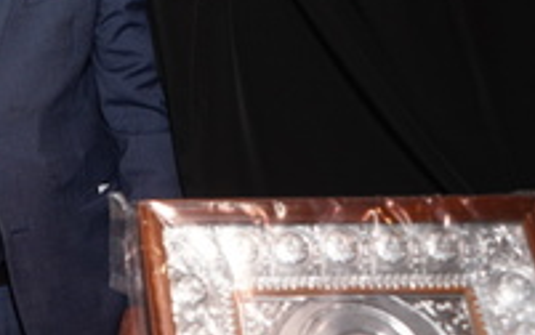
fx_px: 1036
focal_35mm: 71
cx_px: -83
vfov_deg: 17.8
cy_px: -21
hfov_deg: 26.2
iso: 1250
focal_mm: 28
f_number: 5
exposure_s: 1/160
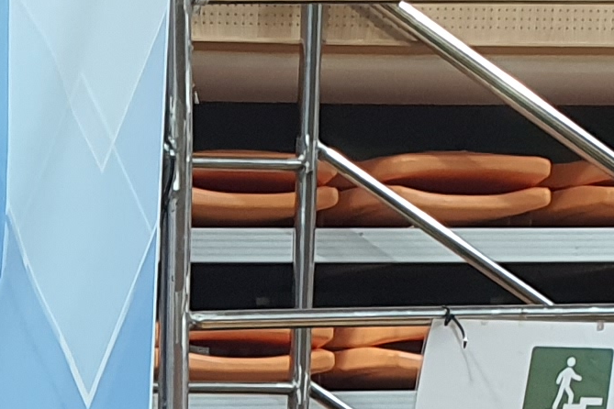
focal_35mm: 163
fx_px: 2780
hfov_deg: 10.8
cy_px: 953
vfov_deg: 7.9
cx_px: -840
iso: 100
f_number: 2.4
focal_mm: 4.3
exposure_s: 1/100
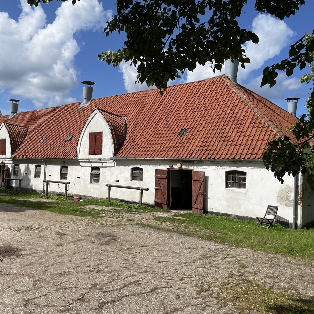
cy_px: 158
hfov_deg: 51.7
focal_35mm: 31
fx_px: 318
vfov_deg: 52.5
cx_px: 108
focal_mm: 4.2
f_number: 1.6
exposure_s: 1/7813
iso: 50
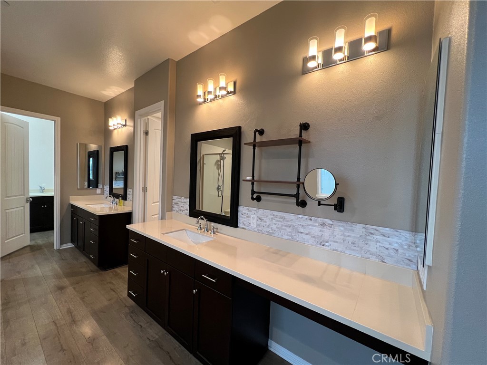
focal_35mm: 13
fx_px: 183
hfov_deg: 106.2
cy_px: 182
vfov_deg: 89.9
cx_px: 244
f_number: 1.8
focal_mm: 1.57
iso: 250
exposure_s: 1/60
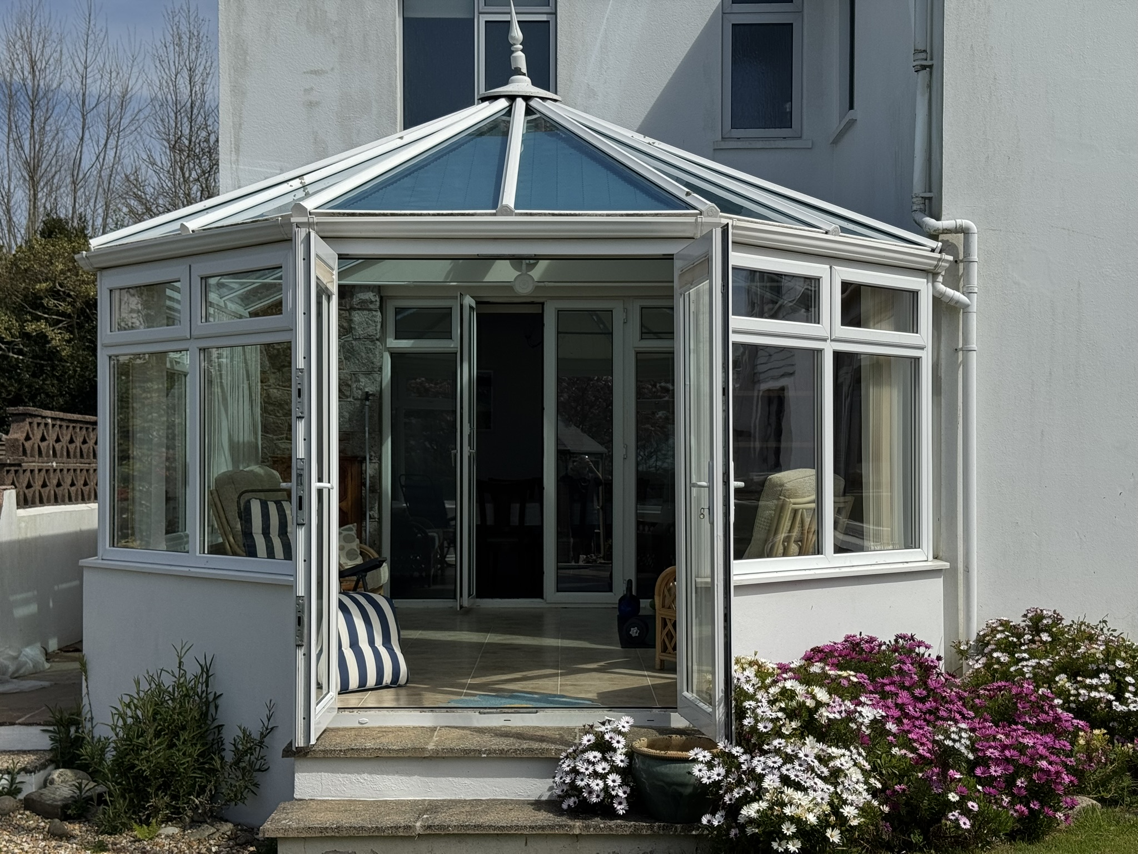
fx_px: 1578
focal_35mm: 48
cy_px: 427
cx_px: 569
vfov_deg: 30.3
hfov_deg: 39.7
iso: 64
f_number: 1.78
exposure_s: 1/7937
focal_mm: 6.76
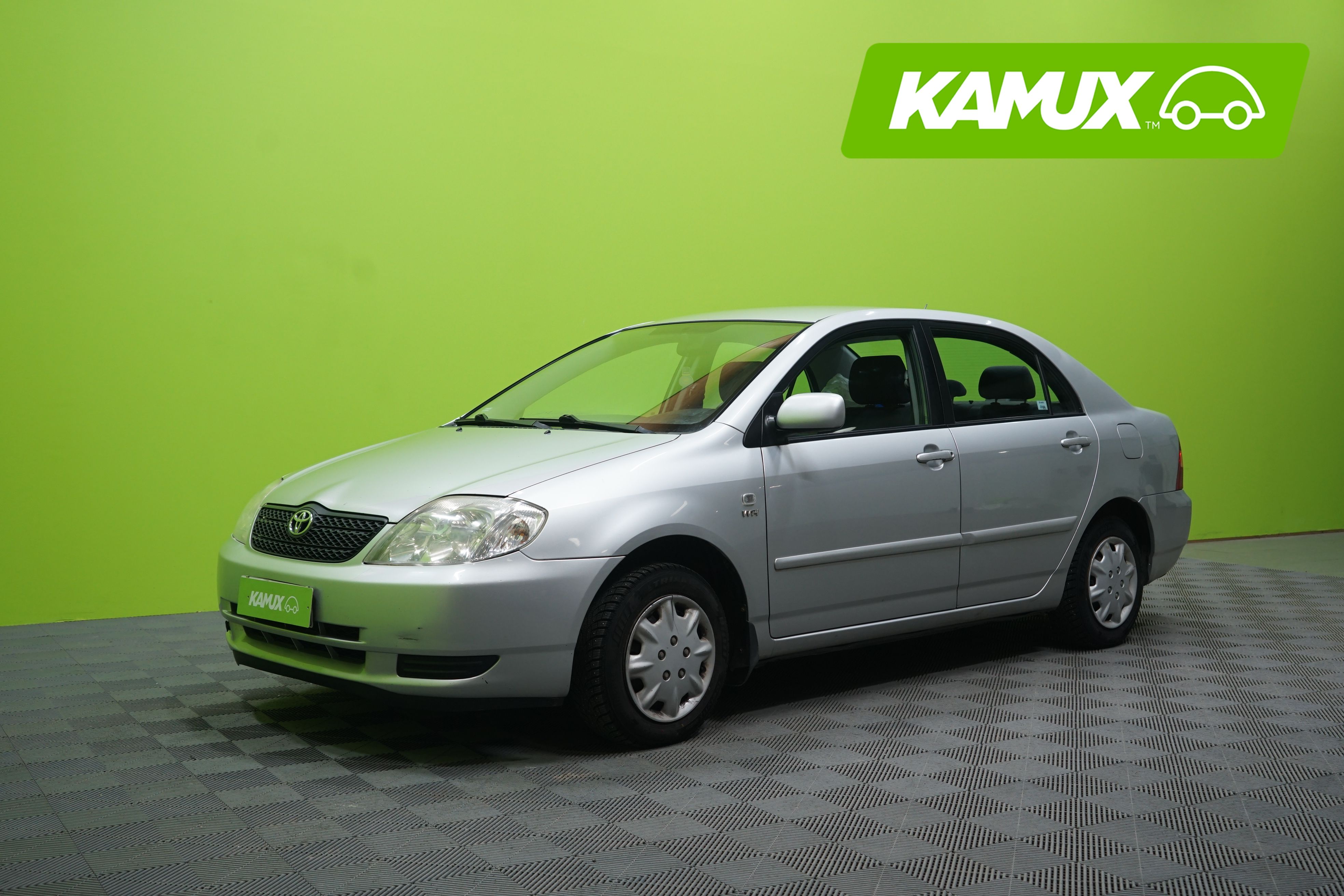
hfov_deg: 49.6
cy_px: 448
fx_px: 1456
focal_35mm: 39
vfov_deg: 34.2
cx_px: 672
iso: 640
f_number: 5
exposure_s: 1/20
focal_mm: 39
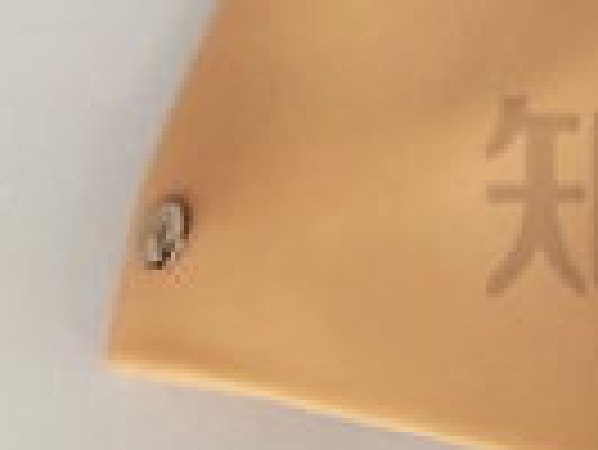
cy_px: -104
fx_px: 1781
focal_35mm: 103
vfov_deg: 13.9
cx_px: 899
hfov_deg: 17.2
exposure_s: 1/33
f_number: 2.2
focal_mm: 4.15
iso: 40
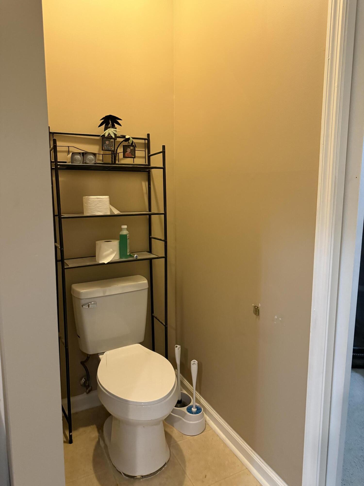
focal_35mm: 24
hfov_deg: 56.8
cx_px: 182
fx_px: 336
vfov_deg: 71.6
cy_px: 243
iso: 640
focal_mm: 6.76
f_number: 1.78
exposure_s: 1/60
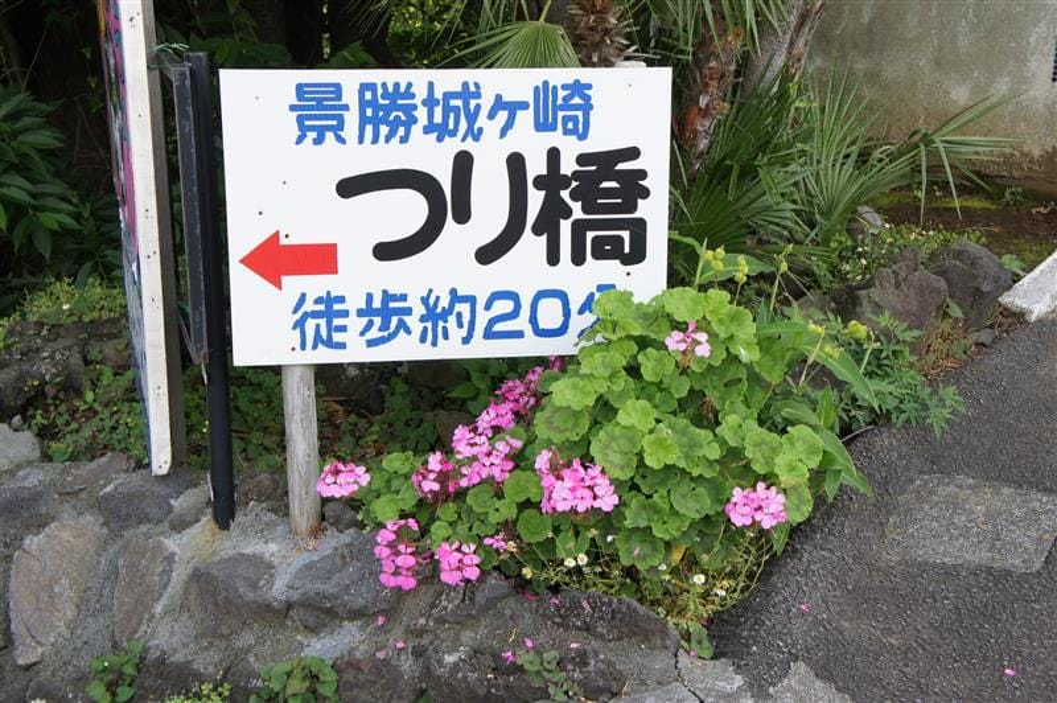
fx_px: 1437
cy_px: 352
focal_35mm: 49
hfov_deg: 40.4
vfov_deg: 27.5
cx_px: 528
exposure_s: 1/125
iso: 200
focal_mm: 33
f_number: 6.3
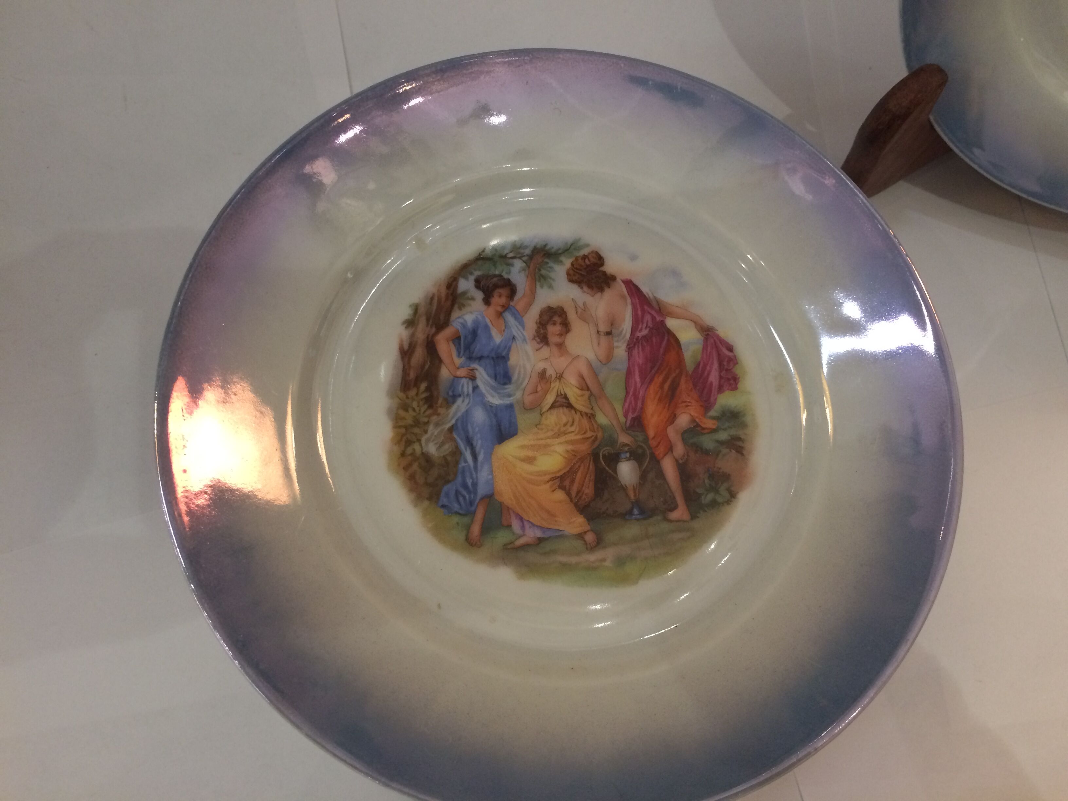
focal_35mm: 29
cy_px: 400
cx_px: 534
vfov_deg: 48.2
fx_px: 895
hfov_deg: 61.7
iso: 250
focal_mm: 4.15
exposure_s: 1/33
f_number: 2.2
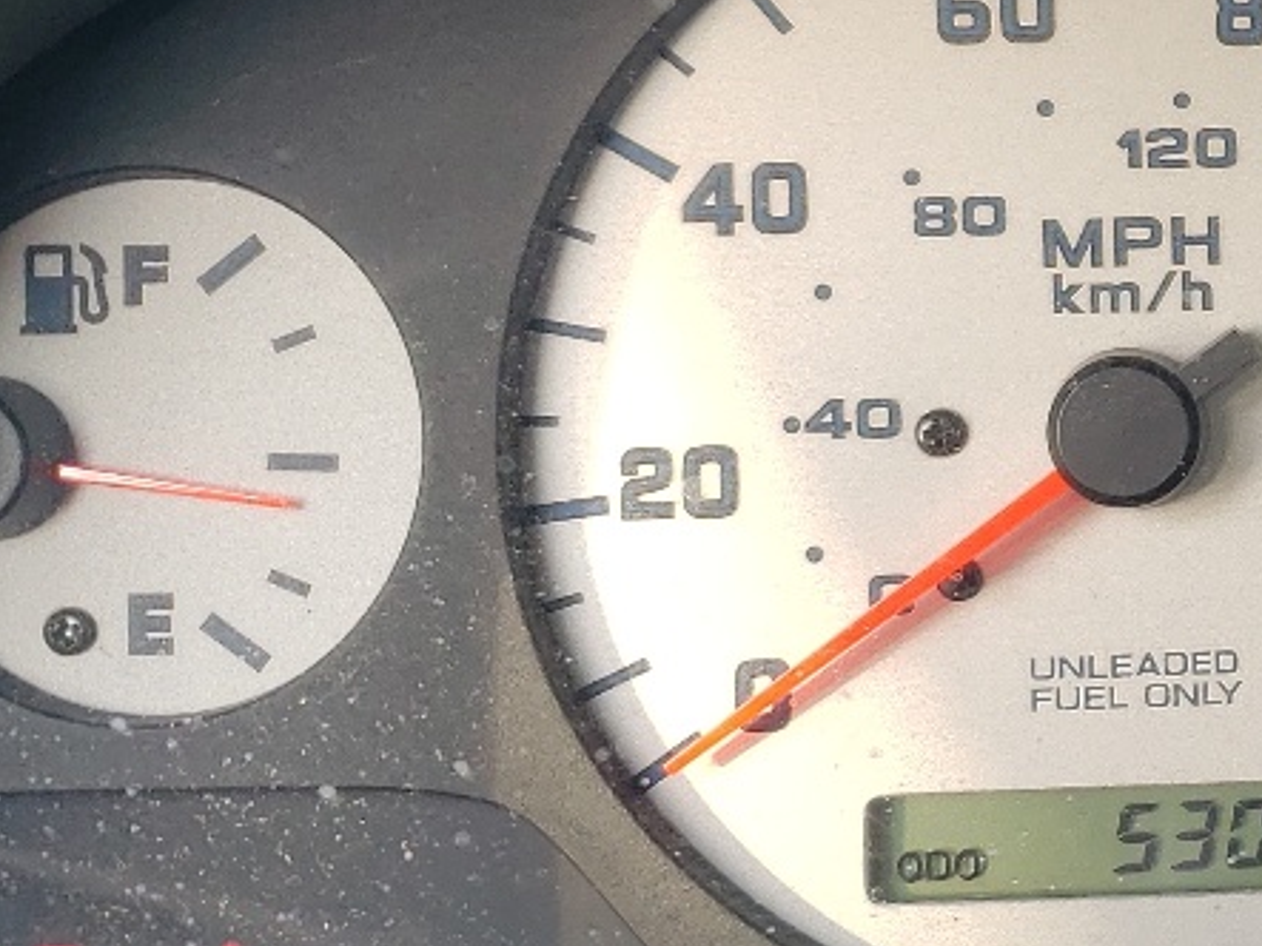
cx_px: 1681
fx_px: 3426
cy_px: 285
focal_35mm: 94
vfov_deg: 15.7
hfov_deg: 19.2
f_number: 1.5
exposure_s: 1/213
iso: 50
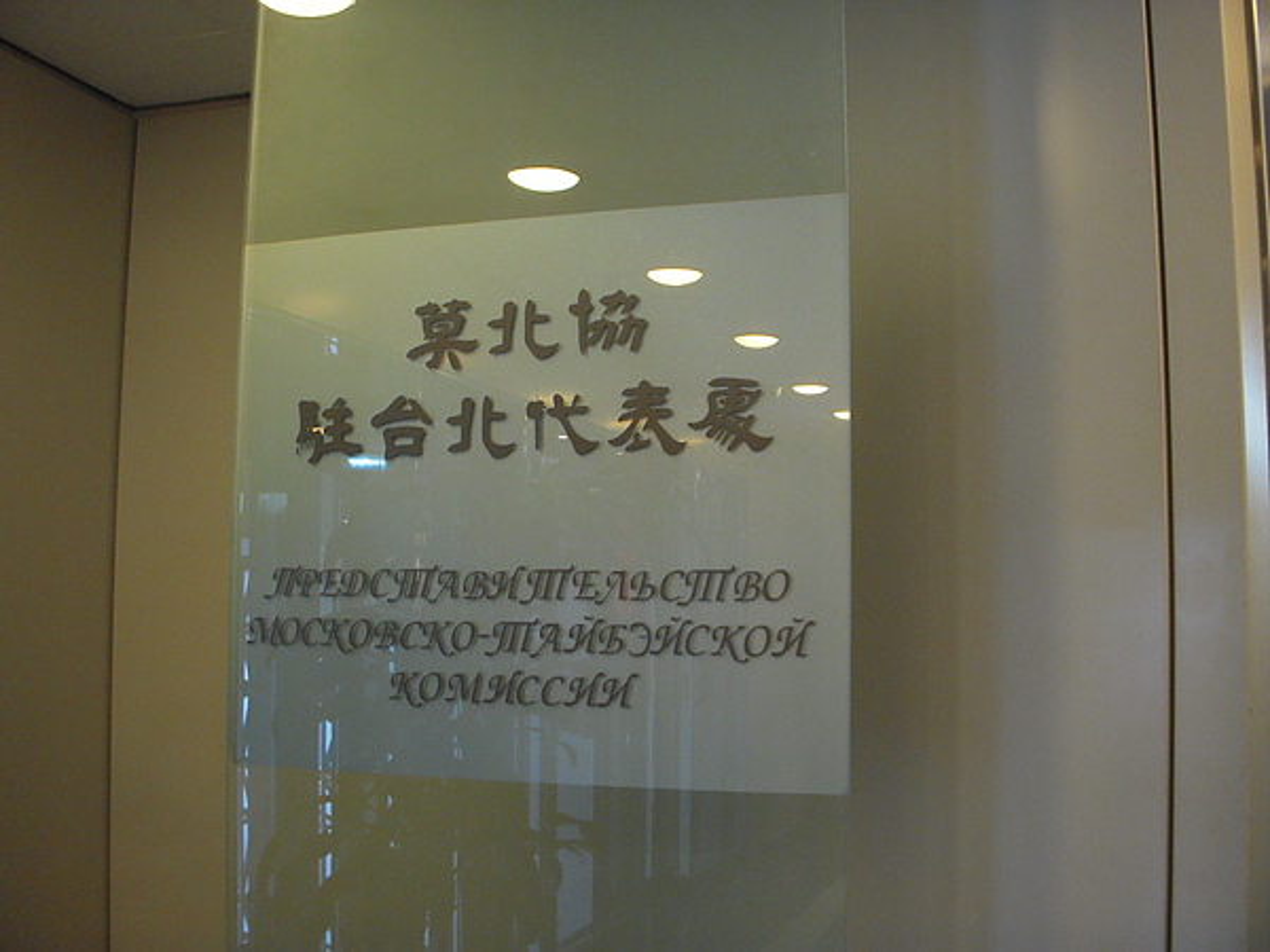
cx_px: 635
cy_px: 476
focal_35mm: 38
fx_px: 1394
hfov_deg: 49.0
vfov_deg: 37.7
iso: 400
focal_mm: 6.3
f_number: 3.3
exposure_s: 1/5
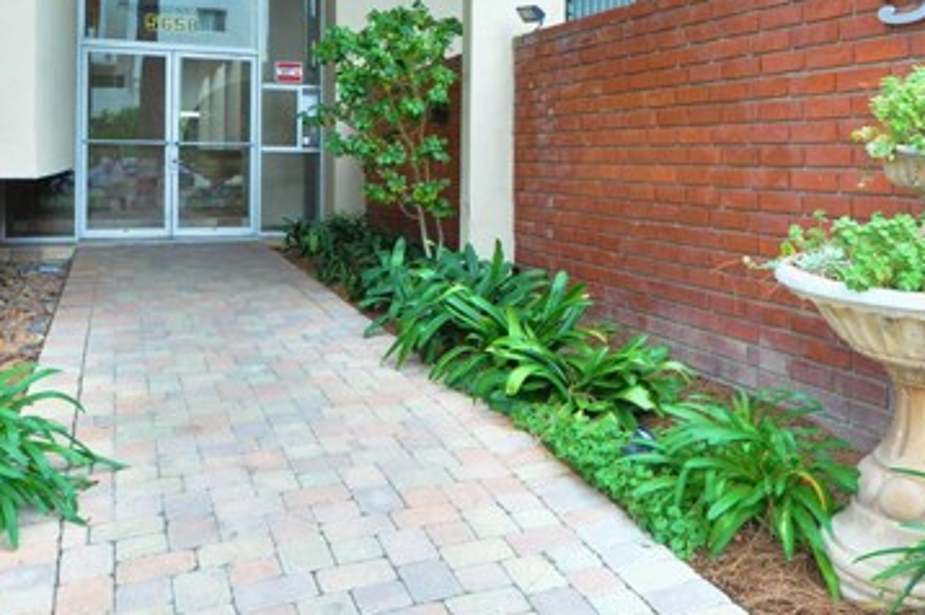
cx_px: 589
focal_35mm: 35
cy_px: 141
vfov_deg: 36.8
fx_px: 896
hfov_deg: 53.9
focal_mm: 13
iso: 2000
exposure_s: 1/100
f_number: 8
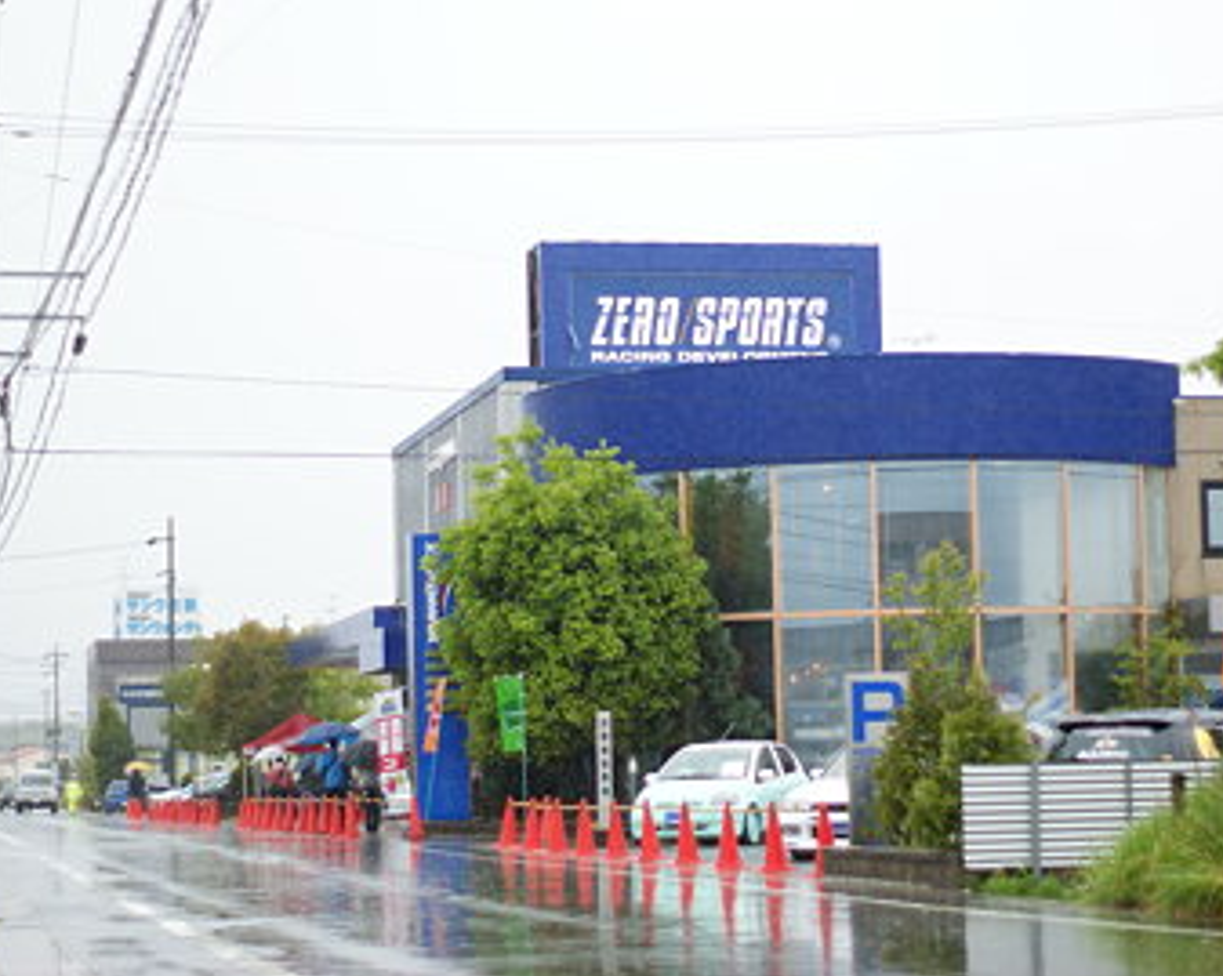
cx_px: 653
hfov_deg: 20.4
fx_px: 3399
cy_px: 444
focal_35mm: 94
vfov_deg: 16.3
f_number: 1.4
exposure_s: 1/2500
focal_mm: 50
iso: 200
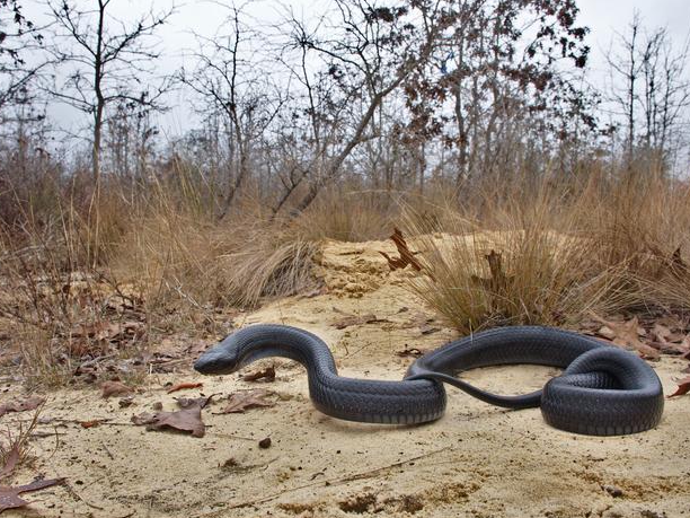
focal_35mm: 33
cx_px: 342
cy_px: 261
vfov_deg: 42.9
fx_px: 658
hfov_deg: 55.4
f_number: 9
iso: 500
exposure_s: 1/200
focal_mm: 20
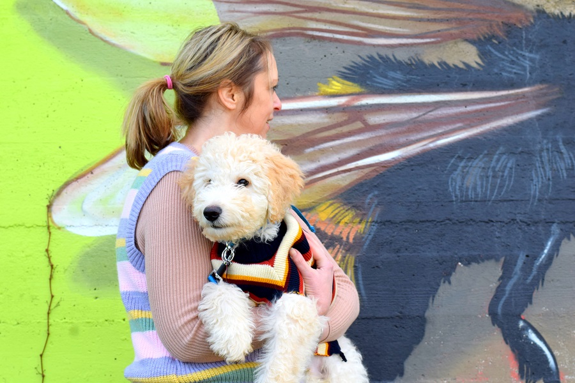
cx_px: 288
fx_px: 1198
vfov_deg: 18.2
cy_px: 192
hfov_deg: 27.0
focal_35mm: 75
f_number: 7.1
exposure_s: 1/200
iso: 400
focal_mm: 50
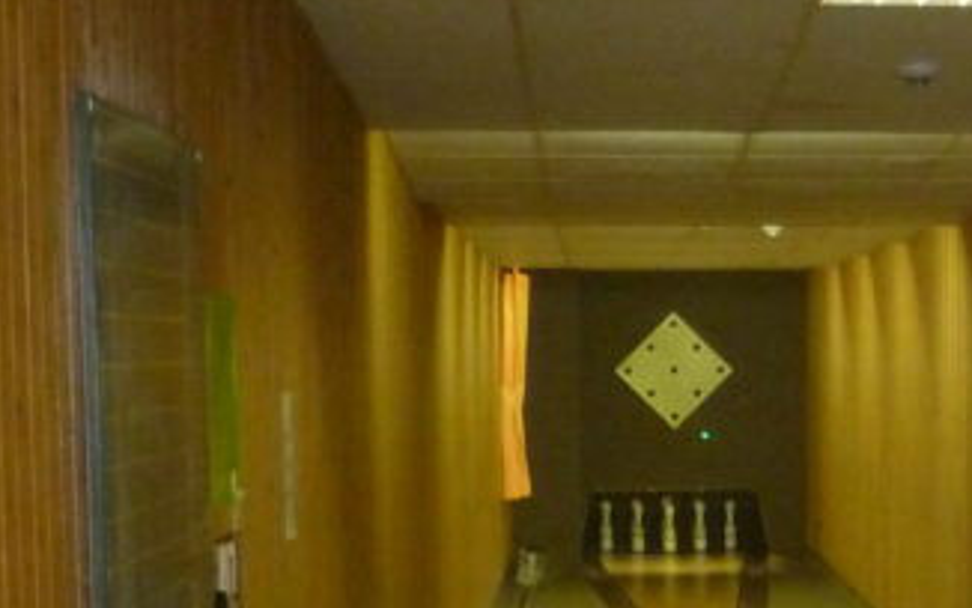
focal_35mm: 130
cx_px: 1133
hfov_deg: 15.5
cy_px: 659
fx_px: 3445
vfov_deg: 10.0
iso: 400
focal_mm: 7
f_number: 3.2
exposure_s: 1/30
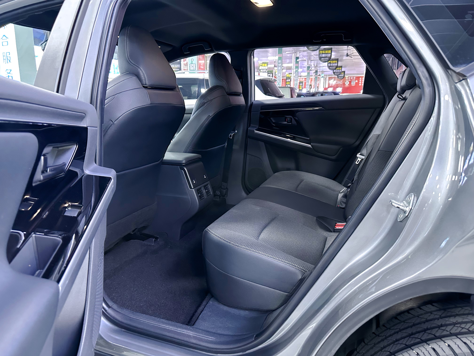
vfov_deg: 56.8
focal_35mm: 24
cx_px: 237
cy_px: 178
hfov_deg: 71.6
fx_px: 329
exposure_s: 1/33
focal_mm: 6.86
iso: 800
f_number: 1.78
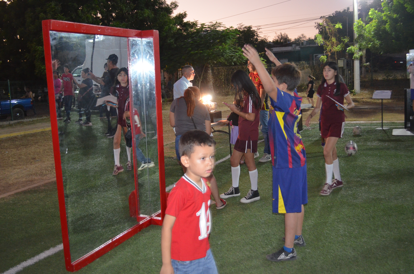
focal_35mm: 36
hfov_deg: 53.2
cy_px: 137
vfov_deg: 36.7
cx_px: 207
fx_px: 413
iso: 2000
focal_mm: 24
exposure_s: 1/60
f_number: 4
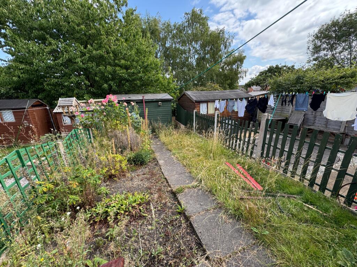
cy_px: 134
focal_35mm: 14
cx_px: 178
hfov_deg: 102.1
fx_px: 144
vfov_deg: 85.7
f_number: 2.2
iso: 40
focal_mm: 2.22
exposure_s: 1/290
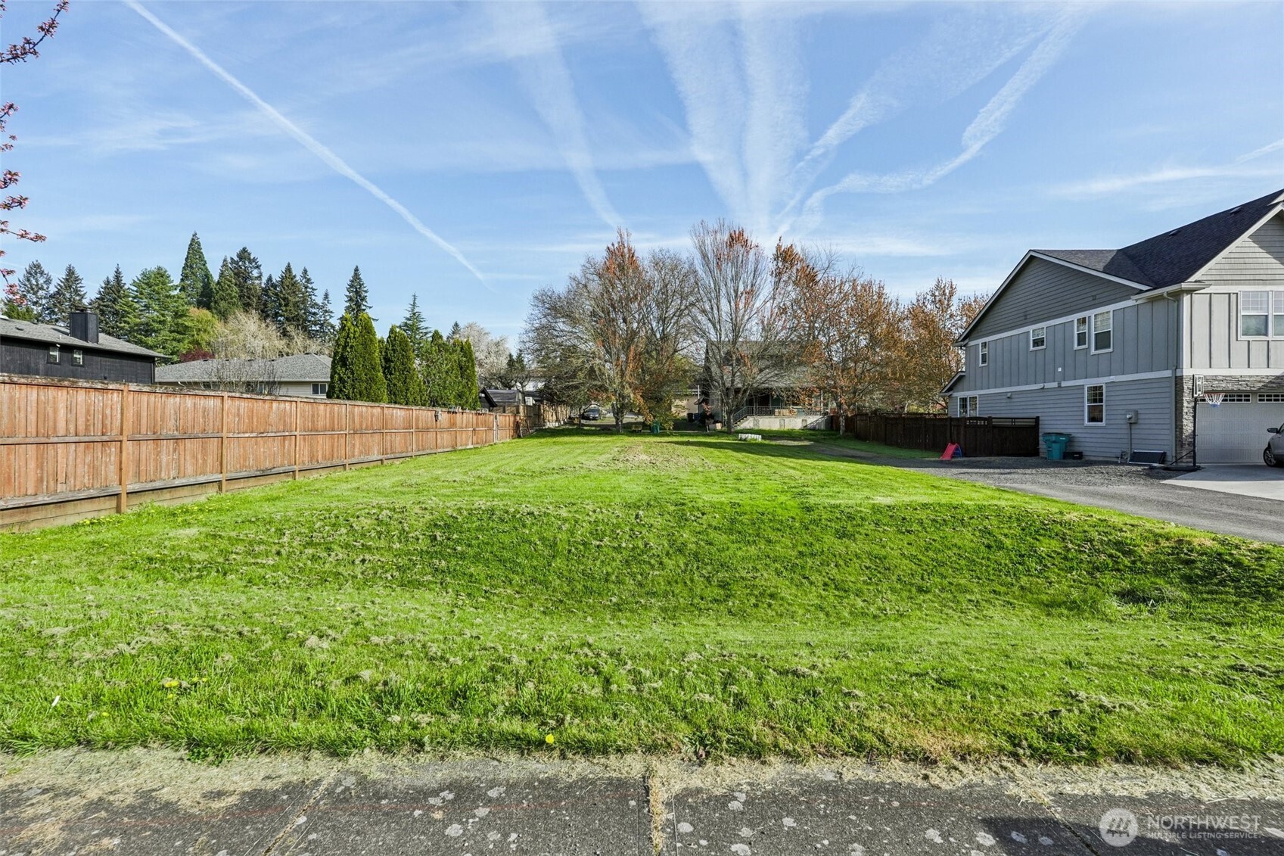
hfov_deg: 93.3
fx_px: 606
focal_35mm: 17
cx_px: 642
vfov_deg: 70.4
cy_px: 428
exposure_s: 1/800
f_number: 8
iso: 400
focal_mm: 17
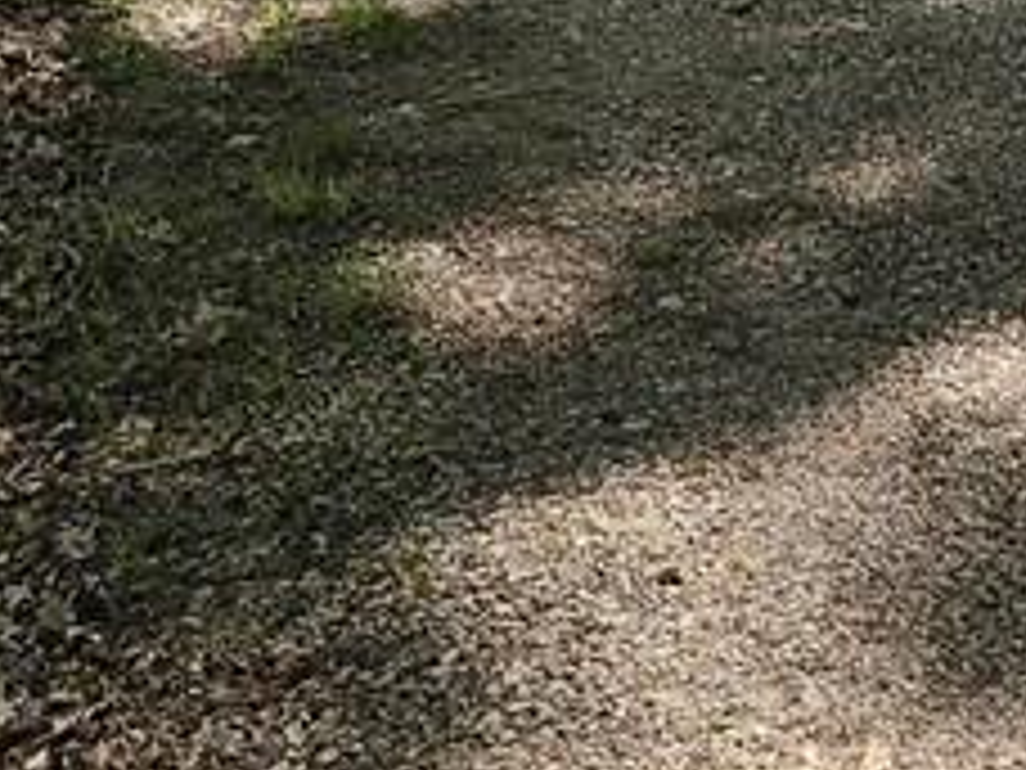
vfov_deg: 11.6
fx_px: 3468
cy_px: -698
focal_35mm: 117
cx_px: 711
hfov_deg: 16.8
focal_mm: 5.4
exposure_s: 1/1141
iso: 40
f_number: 1.8
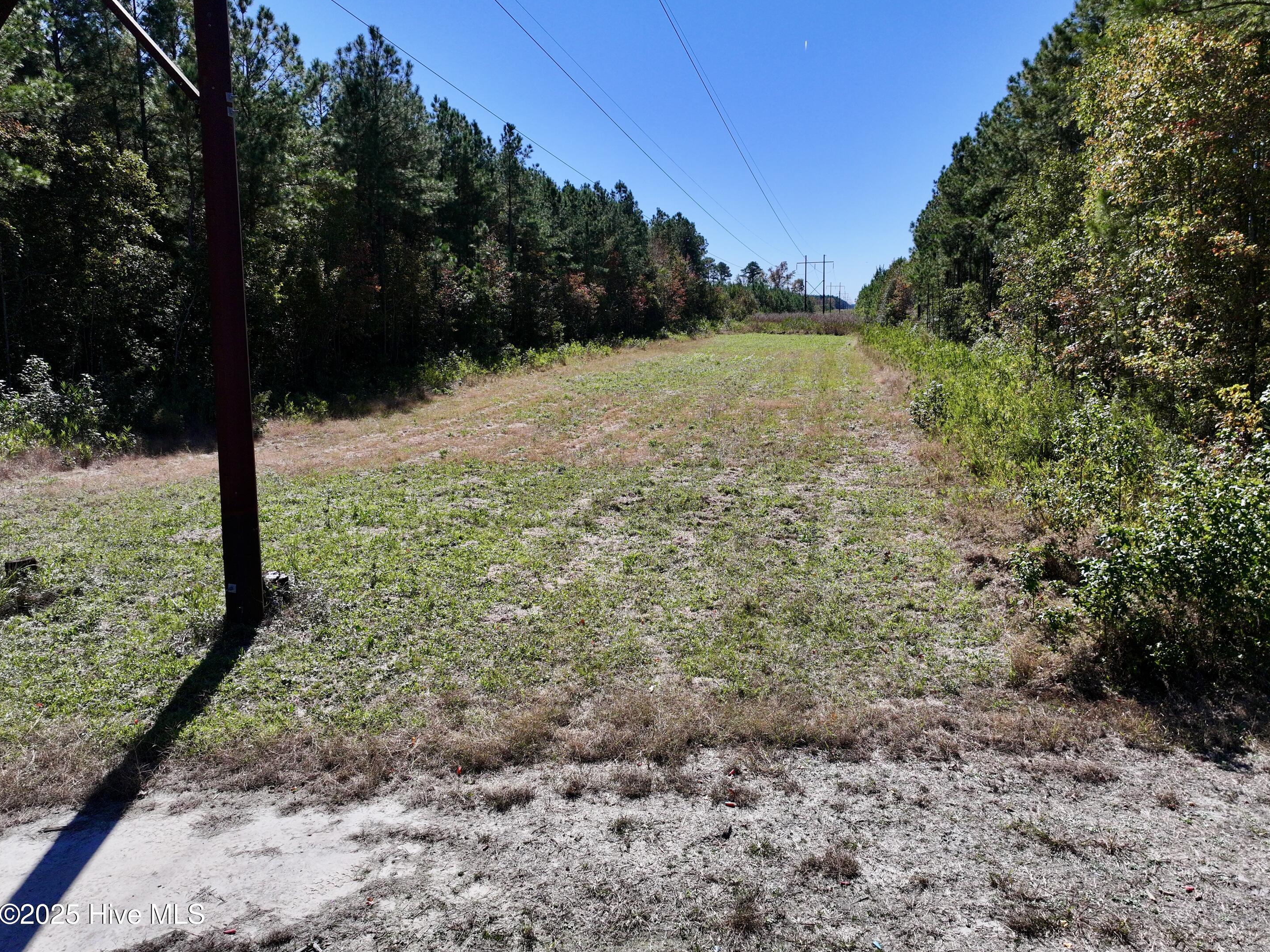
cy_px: 464
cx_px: 659
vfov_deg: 54.9
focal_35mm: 25
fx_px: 917
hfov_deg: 69.4
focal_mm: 12.29
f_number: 2.8
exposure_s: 1/240
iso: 140
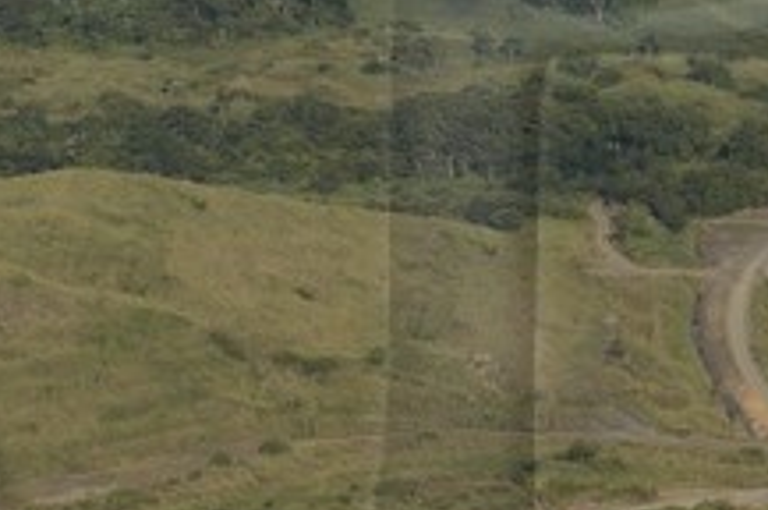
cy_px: 64
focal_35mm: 324
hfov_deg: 6.3
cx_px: 1225
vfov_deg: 4.2
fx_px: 6902
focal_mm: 44
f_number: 10
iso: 200
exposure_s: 1/500
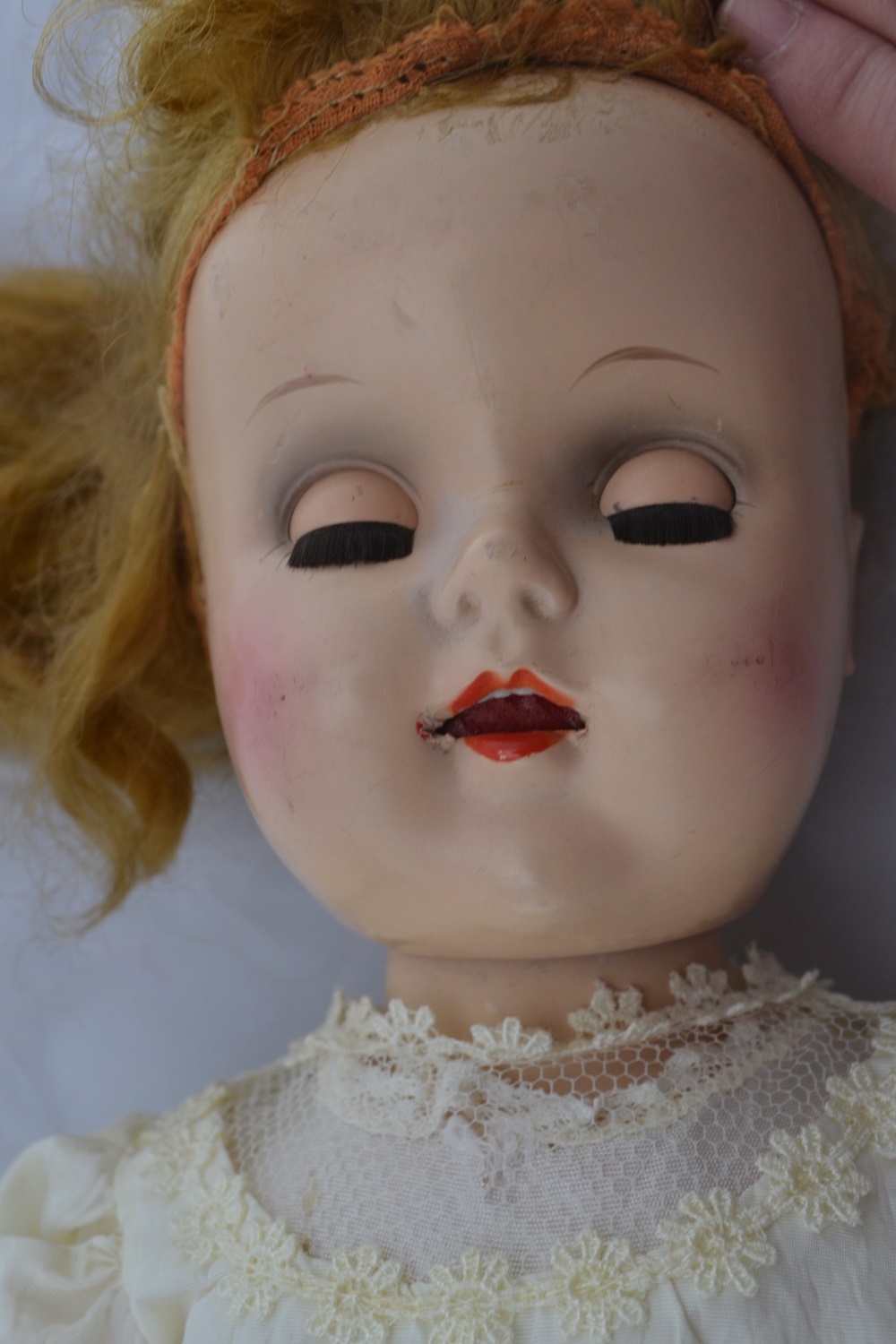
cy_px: 672
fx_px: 1680
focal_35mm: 45
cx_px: 448
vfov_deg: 43.6
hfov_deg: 29.9
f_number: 8
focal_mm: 30
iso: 400
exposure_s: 1/60
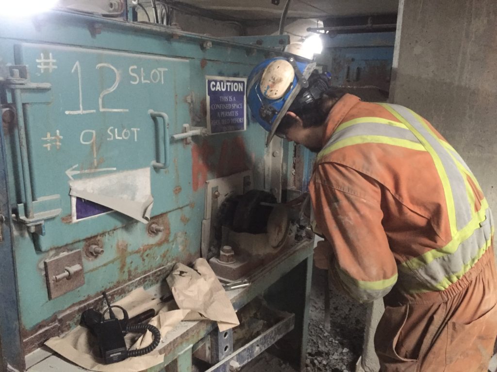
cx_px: 248
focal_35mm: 29
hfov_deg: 61.7
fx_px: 416
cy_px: 186
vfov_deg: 48.2
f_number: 2.2
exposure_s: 1/15
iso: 400
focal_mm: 4.15
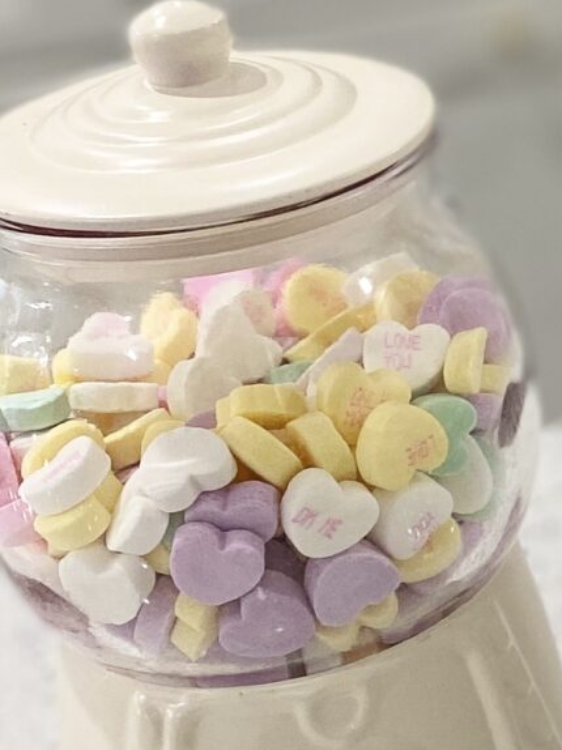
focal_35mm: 116
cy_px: 345
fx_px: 2513
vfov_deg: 17.0
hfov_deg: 11.5
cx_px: 1129
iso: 100
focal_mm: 4.25
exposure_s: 1/60
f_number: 1.8
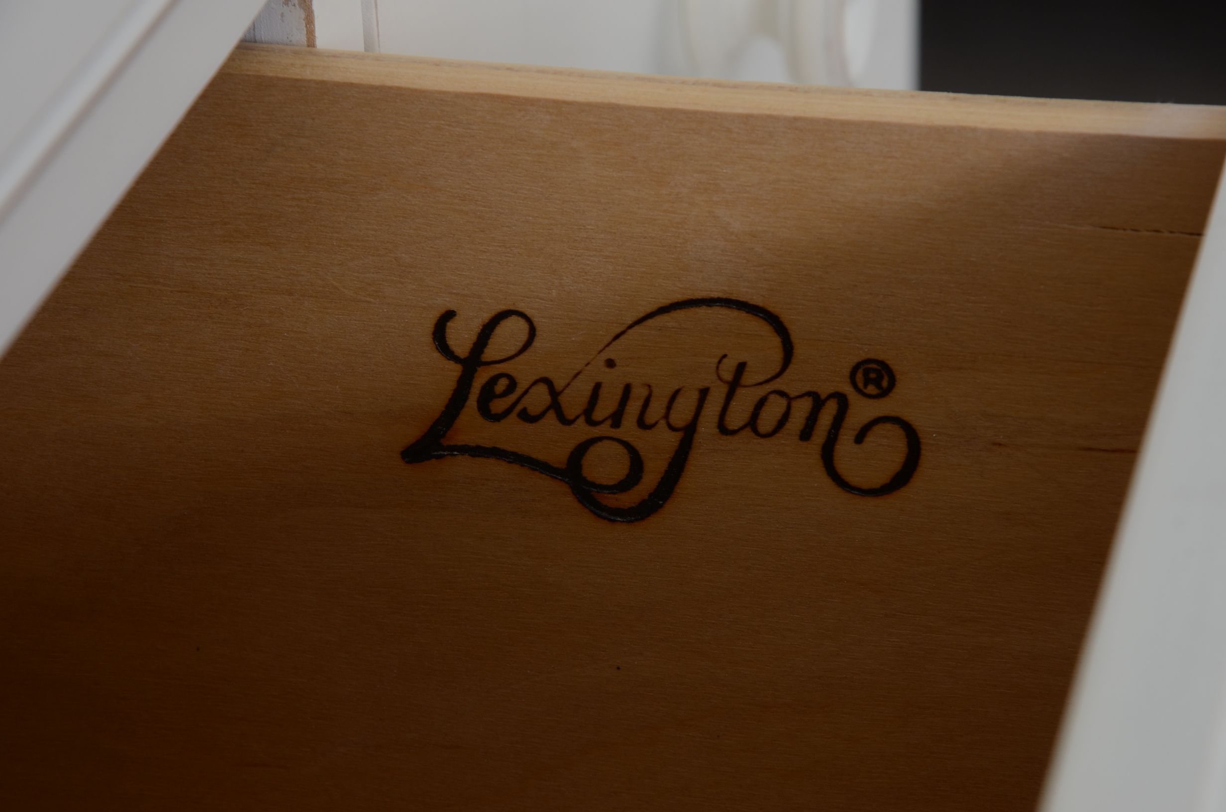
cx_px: 613
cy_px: 406
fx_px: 5353
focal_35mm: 158
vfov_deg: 8.7
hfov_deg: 13.1
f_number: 10
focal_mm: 105
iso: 200
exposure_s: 1/60
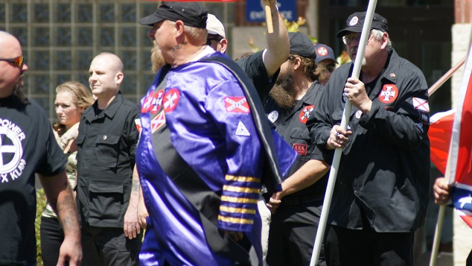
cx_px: 288
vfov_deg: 2.0
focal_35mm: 594
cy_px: 87
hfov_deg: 3.6
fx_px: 7436
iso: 250
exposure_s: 1/500
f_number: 5.6
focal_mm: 300
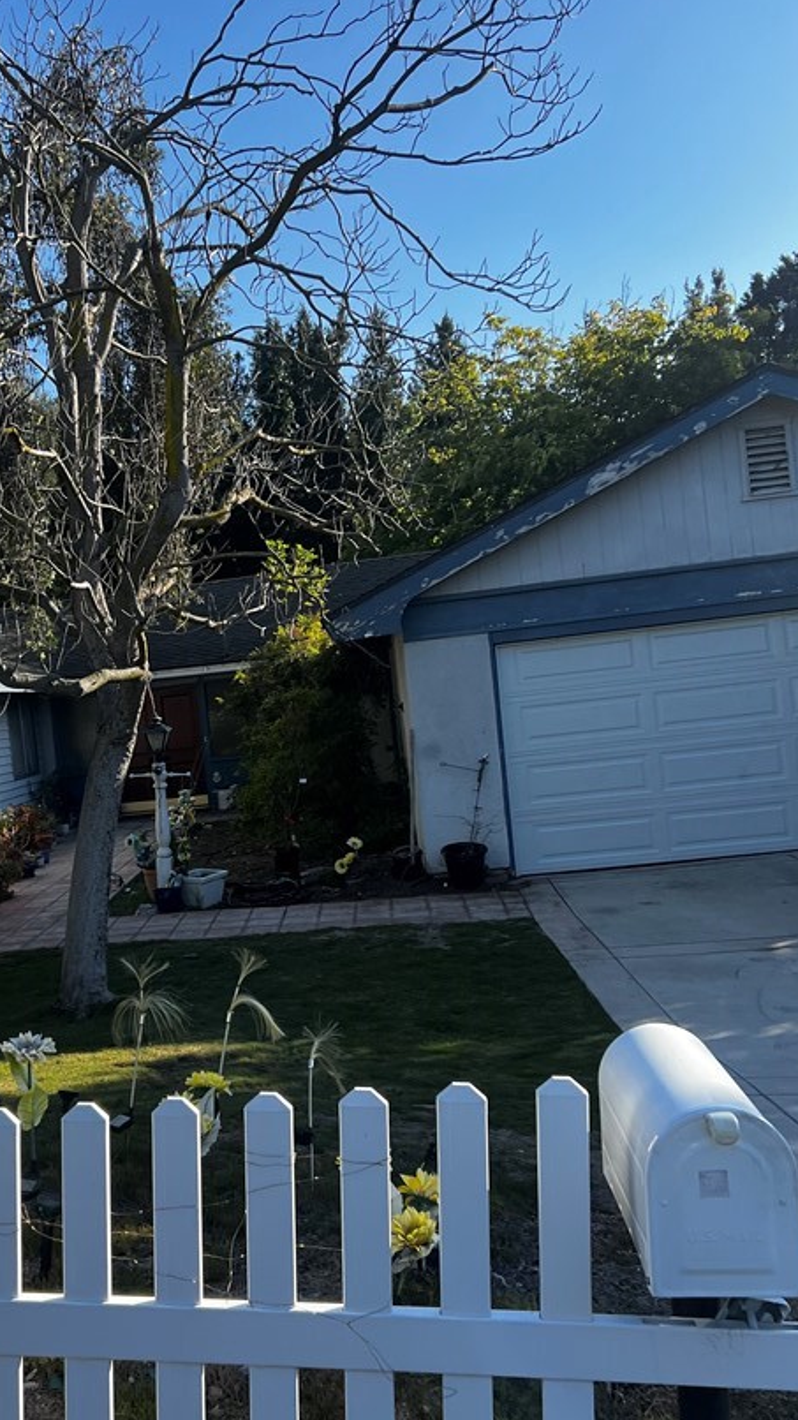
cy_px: 749
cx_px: 194
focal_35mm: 36
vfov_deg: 55.3
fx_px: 1355
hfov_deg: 32.2
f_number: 1.5
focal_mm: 5.7
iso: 50
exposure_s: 1/1449
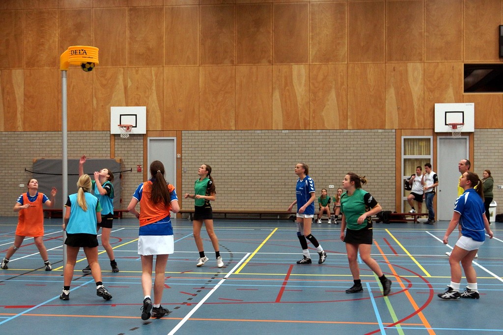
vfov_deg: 34.2
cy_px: 168
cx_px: 252
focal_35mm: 39
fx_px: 545
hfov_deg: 49.6
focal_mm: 26
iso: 640
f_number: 2.8
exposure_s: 1/160
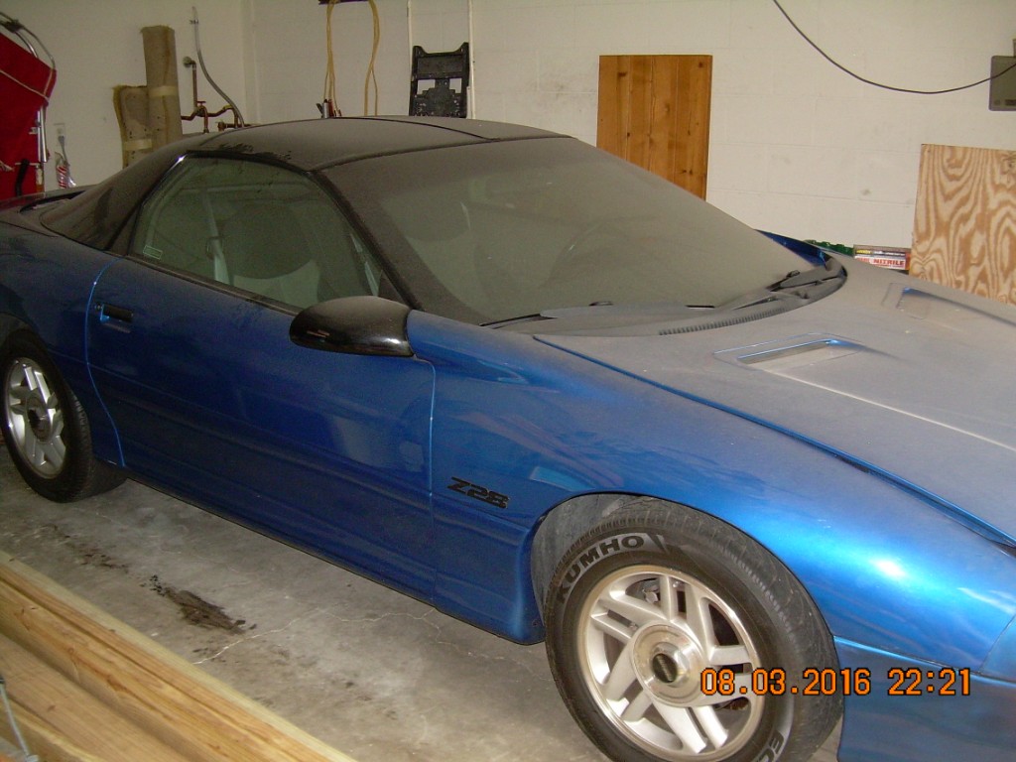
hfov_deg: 49.0
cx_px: 508
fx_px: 1115
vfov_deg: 37.7
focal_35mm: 38
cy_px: 381
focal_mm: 6.3
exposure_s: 1/60
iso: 200
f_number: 2.8
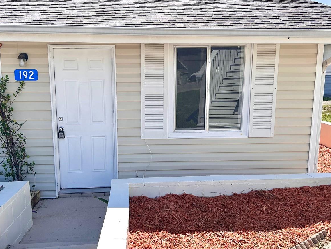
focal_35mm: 36
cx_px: 155
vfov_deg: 39.6
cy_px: 134
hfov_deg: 51.3
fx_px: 344
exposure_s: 1/3257
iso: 50
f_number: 1.5
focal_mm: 5.7
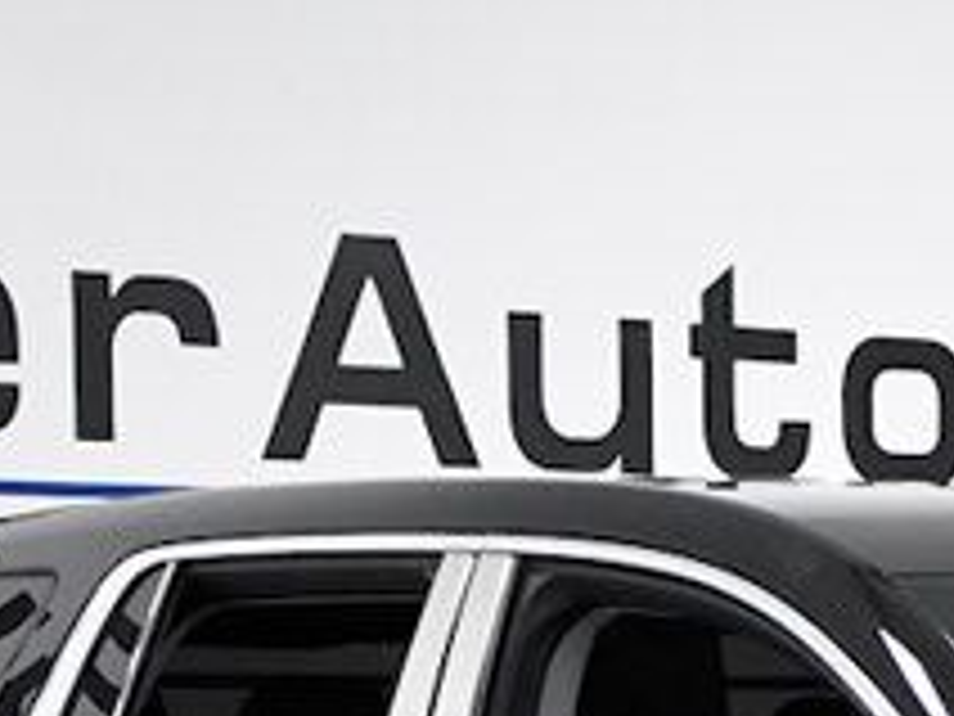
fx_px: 4602
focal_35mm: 167
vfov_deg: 8.5
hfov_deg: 11.3
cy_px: 1380
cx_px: 1530
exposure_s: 1/800
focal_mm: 24
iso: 2500
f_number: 4.5
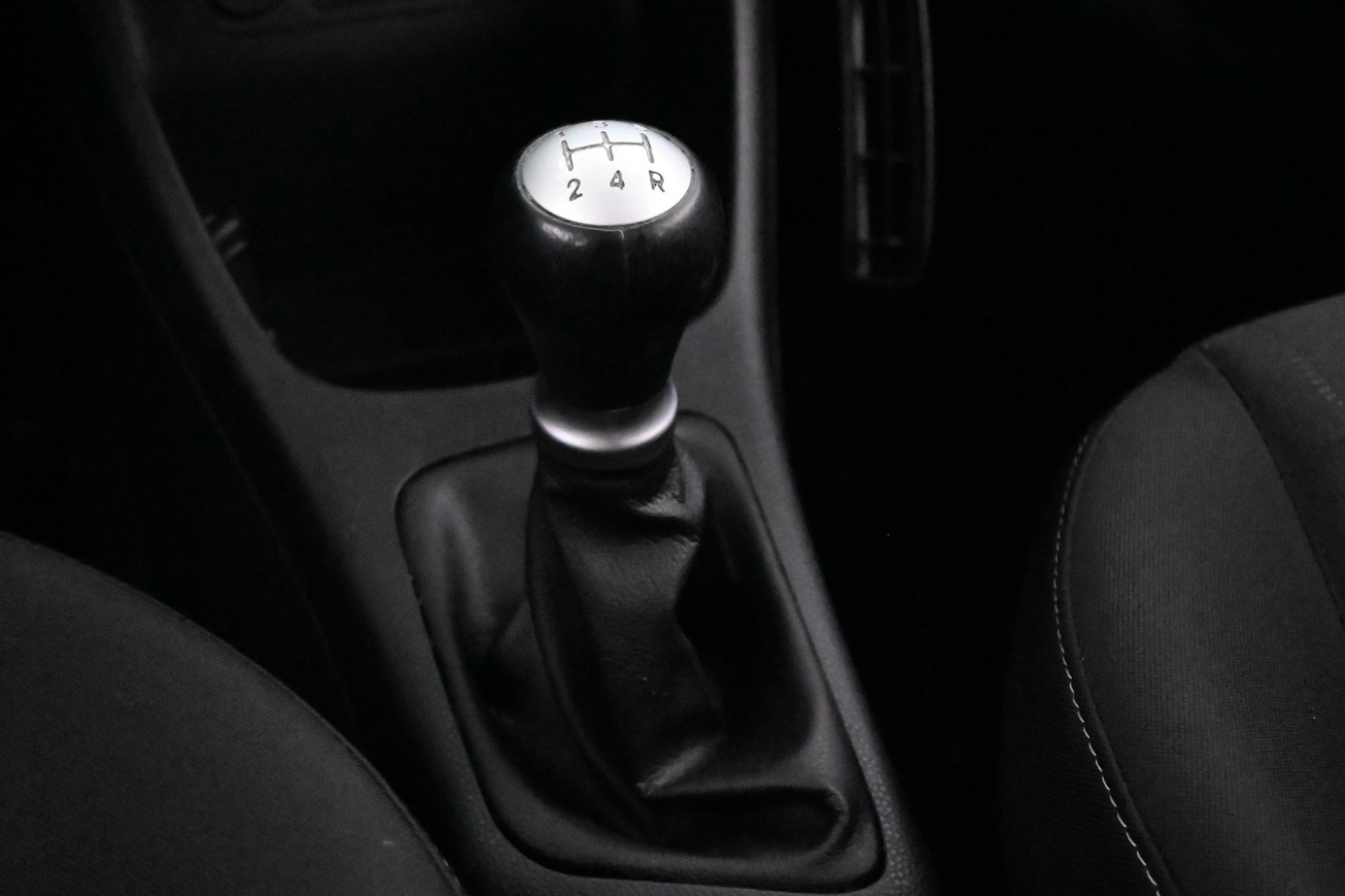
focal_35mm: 55
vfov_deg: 24.5
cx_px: 604
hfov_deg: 36.0
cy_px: 448
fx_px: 2066
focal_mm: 31.5
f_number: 5
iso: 20000
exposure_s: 1/50
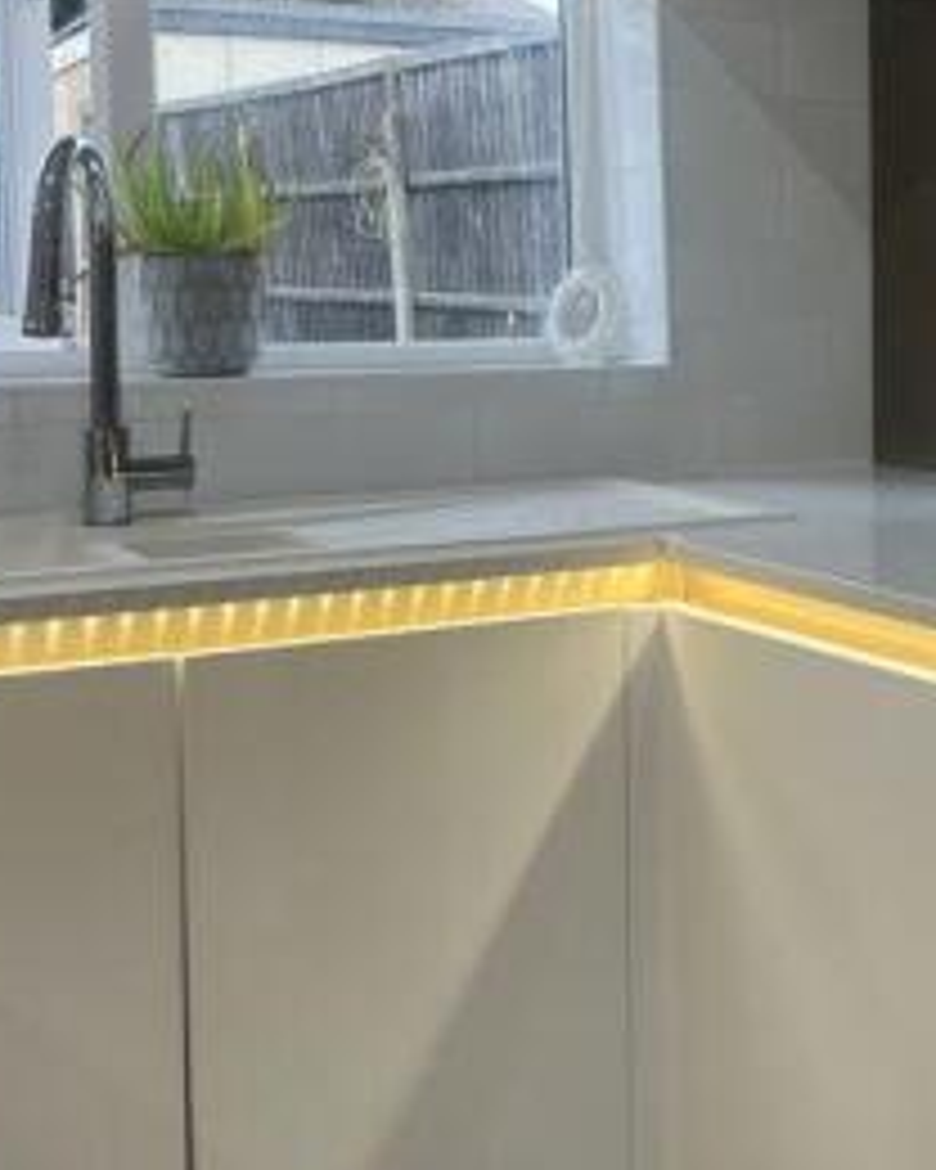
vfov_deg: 32.8
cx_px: 1028
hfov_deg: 24.8
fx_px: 1974
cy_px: 394
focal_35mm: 57
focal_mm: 5.7
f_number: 1.5
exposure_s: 1/100
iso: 64
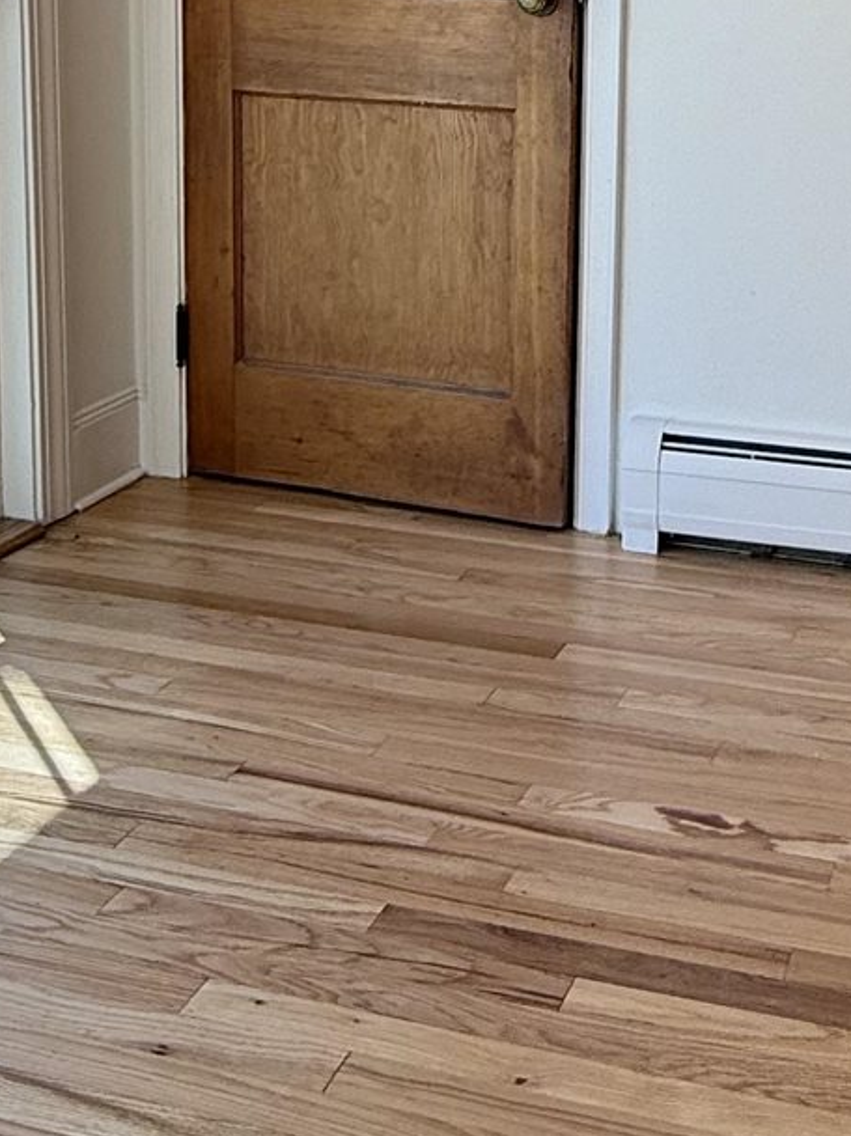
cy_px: 134
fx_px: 1739
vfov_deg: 34.4
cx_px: 636
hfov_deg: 27.1
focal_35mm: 53
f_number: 2.2
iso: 64
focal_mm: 2.22
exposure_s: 1/121
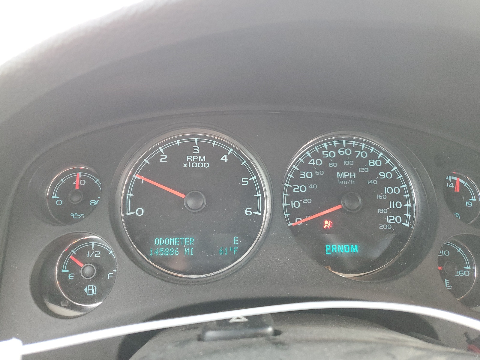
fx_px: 361
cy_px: 180
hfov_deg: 67.3
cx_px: 240
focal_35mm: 26
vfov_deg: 53.1
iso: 156
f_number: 1.5
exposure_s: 1/60.2
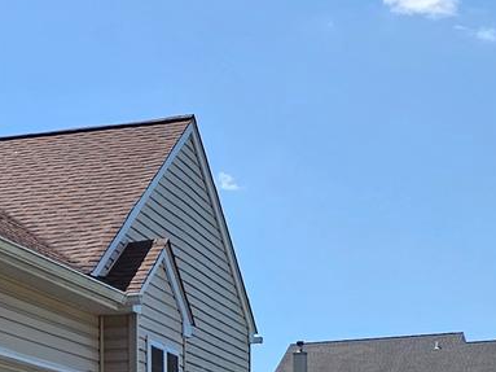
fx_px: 1762
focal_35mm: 123
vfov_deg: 11.7
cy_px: 477
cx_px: -149
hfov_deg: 15.3
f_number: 1.7
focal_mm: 6.3
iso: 10
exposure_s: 1/771
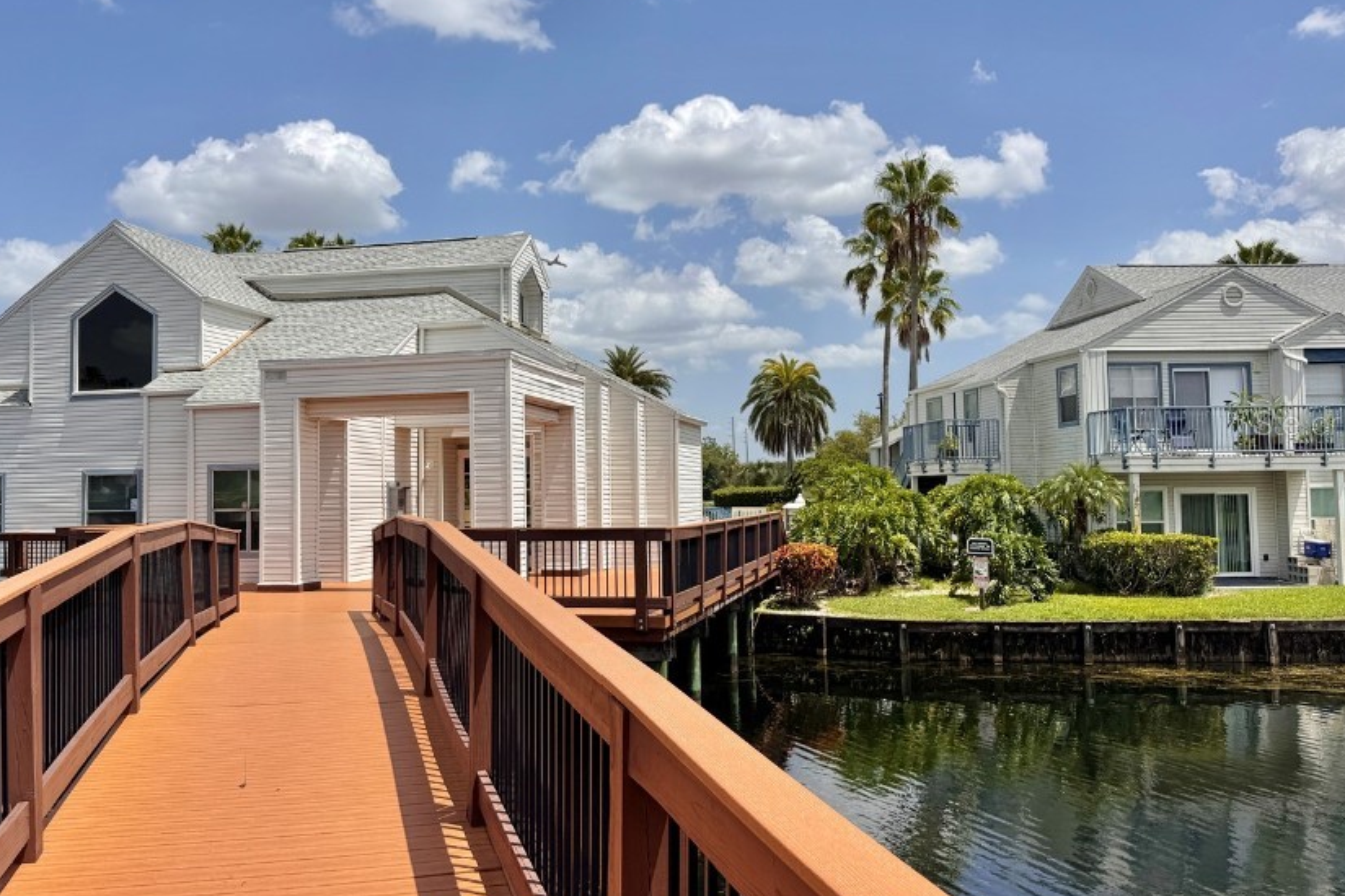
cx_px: 574
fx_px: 1158
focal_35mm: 31
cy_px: 422
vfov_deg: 42.3
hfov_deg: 60.0
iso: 80
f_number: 1.78
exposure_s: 1/7937
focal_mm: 6.76
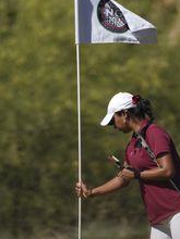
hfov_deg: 1.4
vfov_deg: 1.9
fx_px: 7273
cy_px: 140
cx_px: 148
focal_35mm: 1049
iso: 80
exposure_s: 1/320
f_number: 7.1
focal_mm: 600
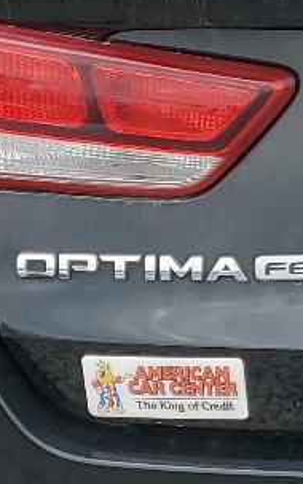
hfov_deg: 8.3
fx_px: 1916
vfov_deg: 14.4
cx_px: 710
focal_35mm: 145
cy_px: 169
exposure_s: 1/833
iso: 50
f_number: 1.5
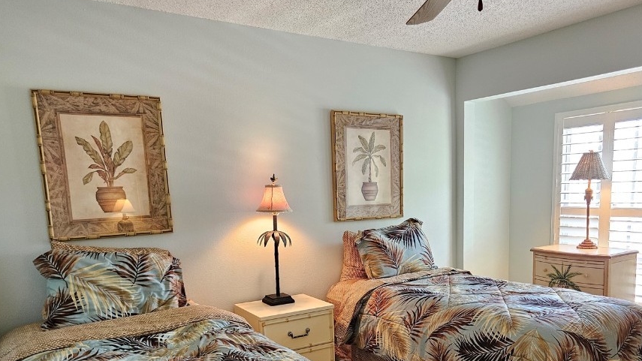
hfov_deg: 64.1
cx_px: 357
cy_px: 257
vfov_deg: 38.2
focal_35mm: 30
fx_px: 511
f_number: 1.8
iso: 500
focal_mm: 5.4
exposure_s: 1/120
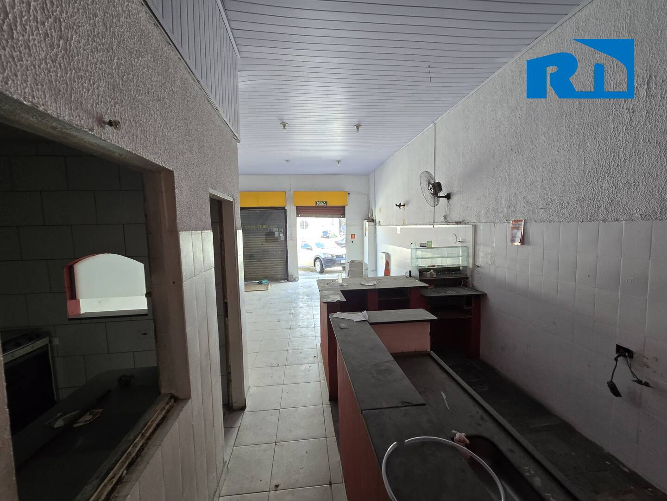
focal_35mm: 13
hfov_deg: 106.2
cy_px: 250
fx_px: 250
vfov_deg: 89.9
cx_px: 334
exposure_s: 1/60
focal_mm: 2.2
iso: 125
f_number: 2.2
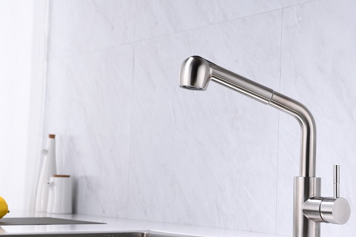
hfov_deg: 24.5
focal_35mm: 83
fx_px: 821
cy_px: 125
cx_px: 190
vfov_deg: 16.5
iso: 100
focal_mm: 70
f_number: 10
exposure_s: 1/100
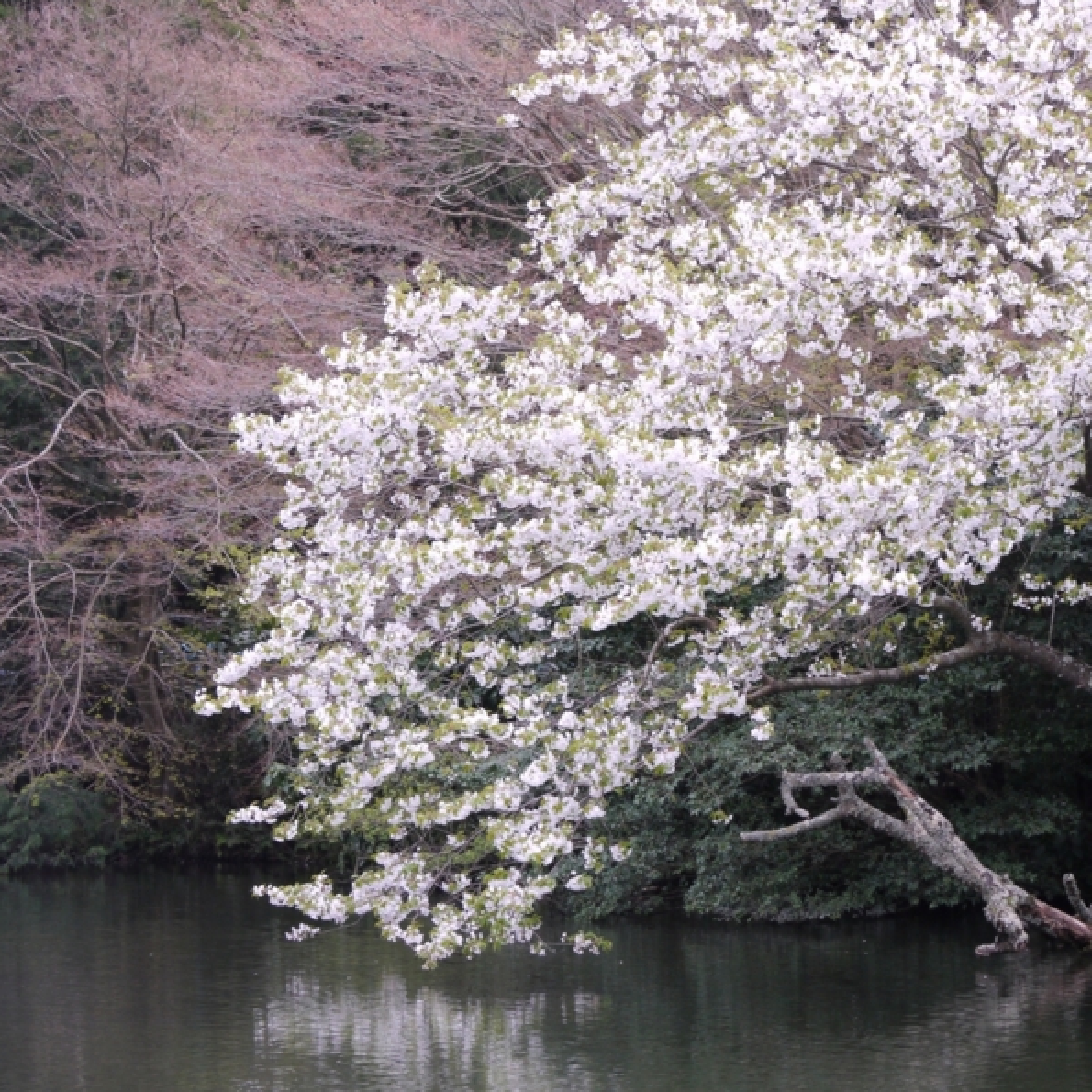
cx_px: 725
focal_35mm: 107
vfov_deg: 16.3
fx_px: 3819
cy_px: 549
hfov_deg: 16.2
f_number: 10
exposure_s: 1/80
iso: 400
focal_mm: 45
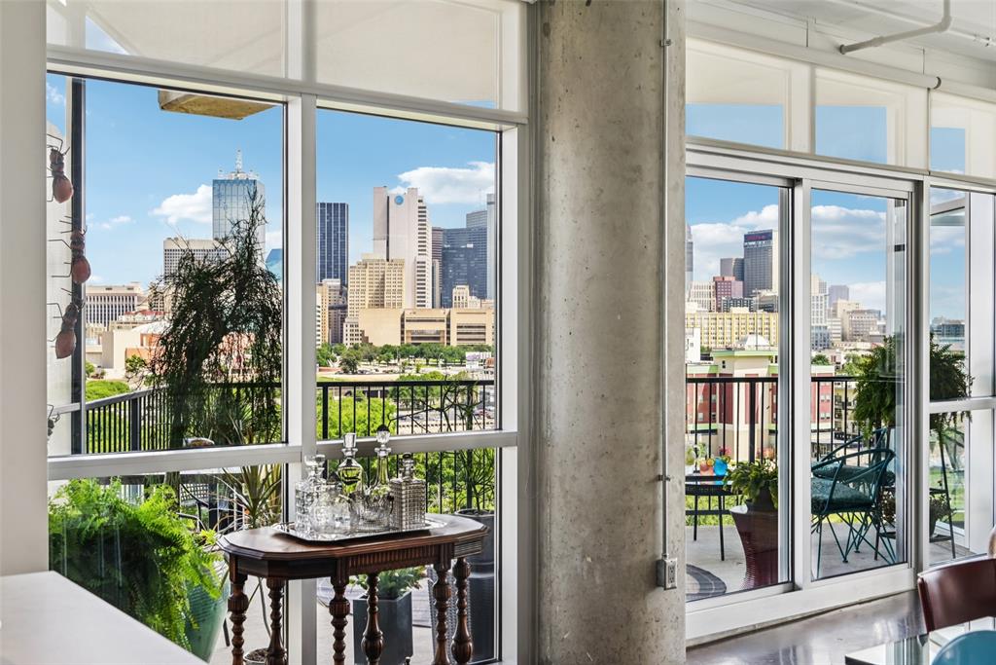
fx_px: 1107
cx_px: 498
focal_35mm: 40
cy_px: 332
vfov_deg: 33.4
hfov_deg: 48.5
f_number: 8
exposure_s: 1/400
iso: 400
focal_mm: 40
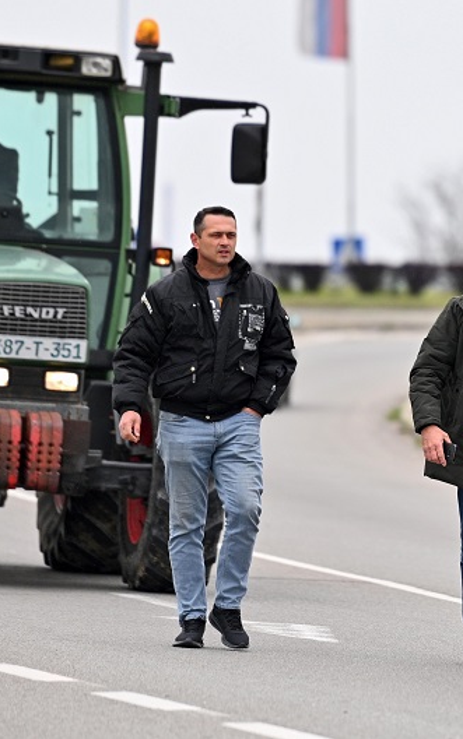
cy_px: 369
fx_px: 6213
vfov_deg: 6.8
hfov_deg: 4.3
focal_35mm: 308
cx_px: 441
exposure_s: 1/3200
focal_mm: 200
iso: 400
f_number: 2.8
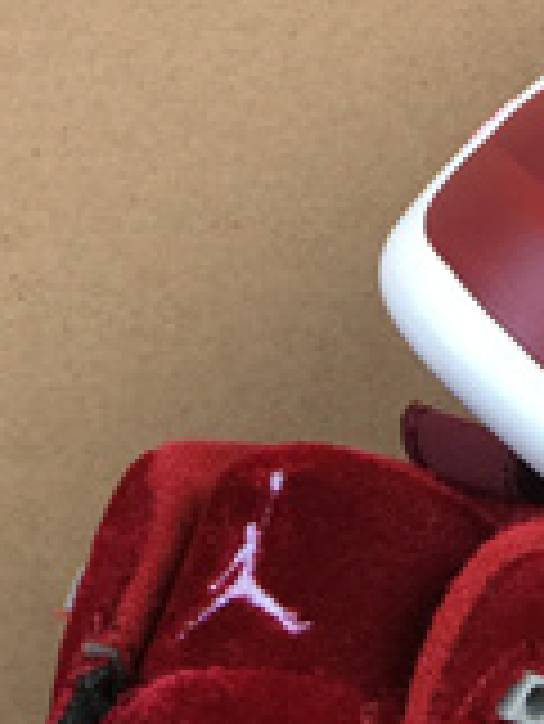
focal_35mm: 120
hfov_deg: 12.1
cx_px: 634
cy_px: 1084
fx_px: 2511
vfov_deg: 15.2
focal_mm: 4.15
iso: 40
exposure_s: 1/33
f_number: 2.2
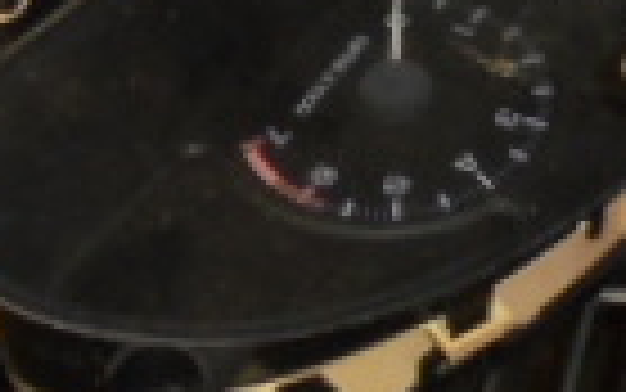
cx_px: 802
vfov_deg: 9.6
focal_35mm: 127
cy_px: -392
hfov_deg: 15.7
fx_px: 2168
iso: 200
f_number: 3.5
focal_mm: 4.6
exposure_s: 1/30
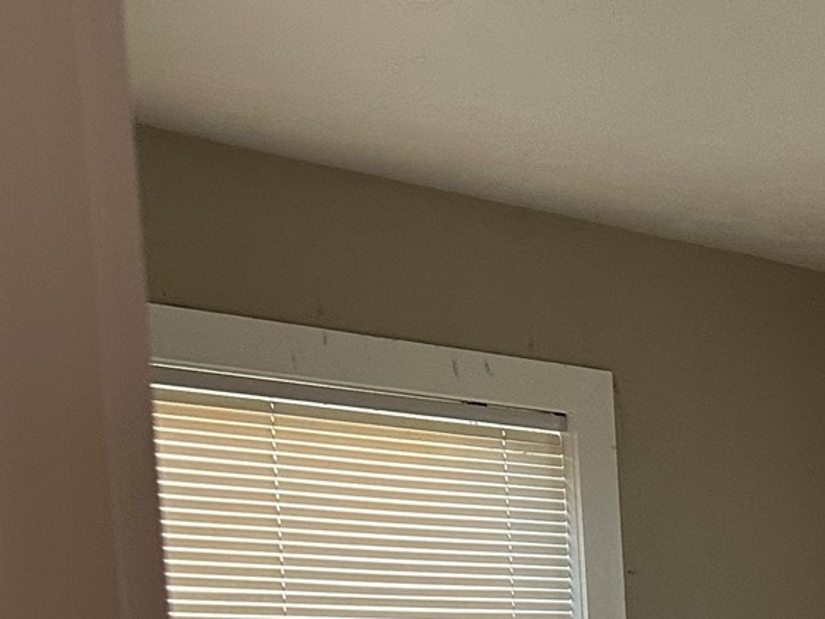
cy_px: 915
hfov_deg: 19.1
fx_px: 2002
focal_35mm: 84
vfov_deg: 16.2
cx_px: 1382
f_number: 1.78
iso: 200
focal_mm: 6.86
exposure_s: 1/121
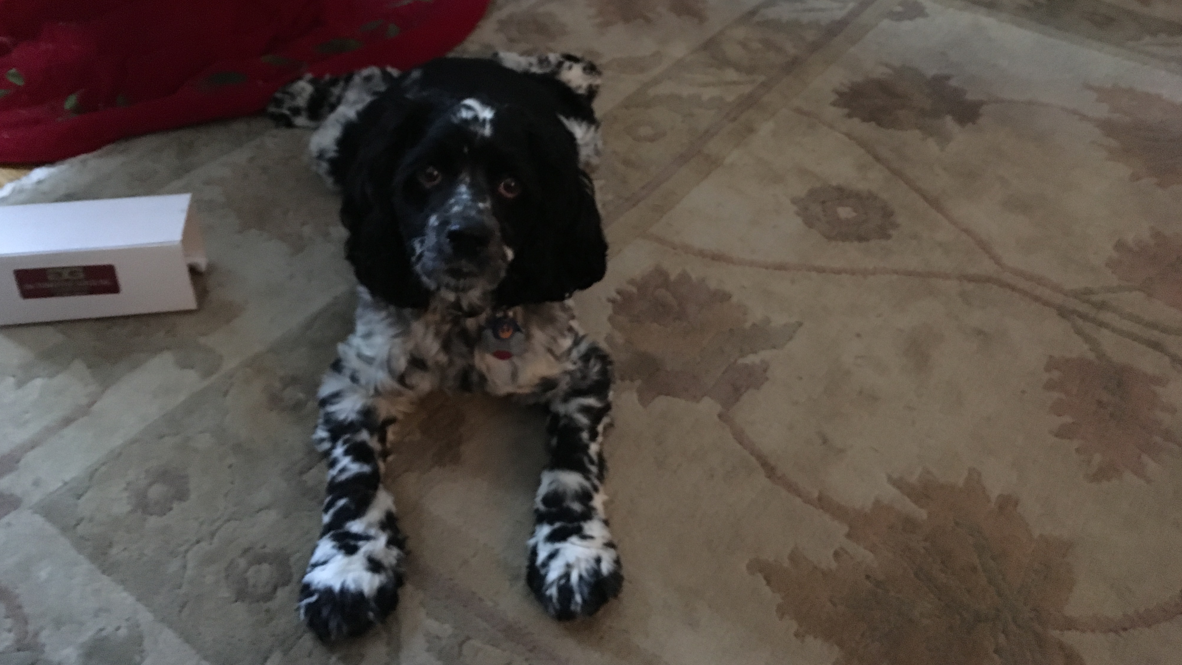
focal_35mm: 32
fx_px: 1003
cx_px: 588
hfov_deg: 61.0
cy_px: 230
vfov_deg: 36.4
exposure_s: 1/15
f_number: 2.2
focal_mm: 4.15
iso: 640
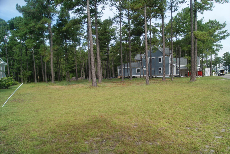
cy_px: 77
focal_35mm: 27
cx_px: 115
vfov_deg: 48.1
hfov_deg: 67.3
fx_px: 173
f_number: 10
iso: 100
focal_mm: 18
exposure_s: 1/80
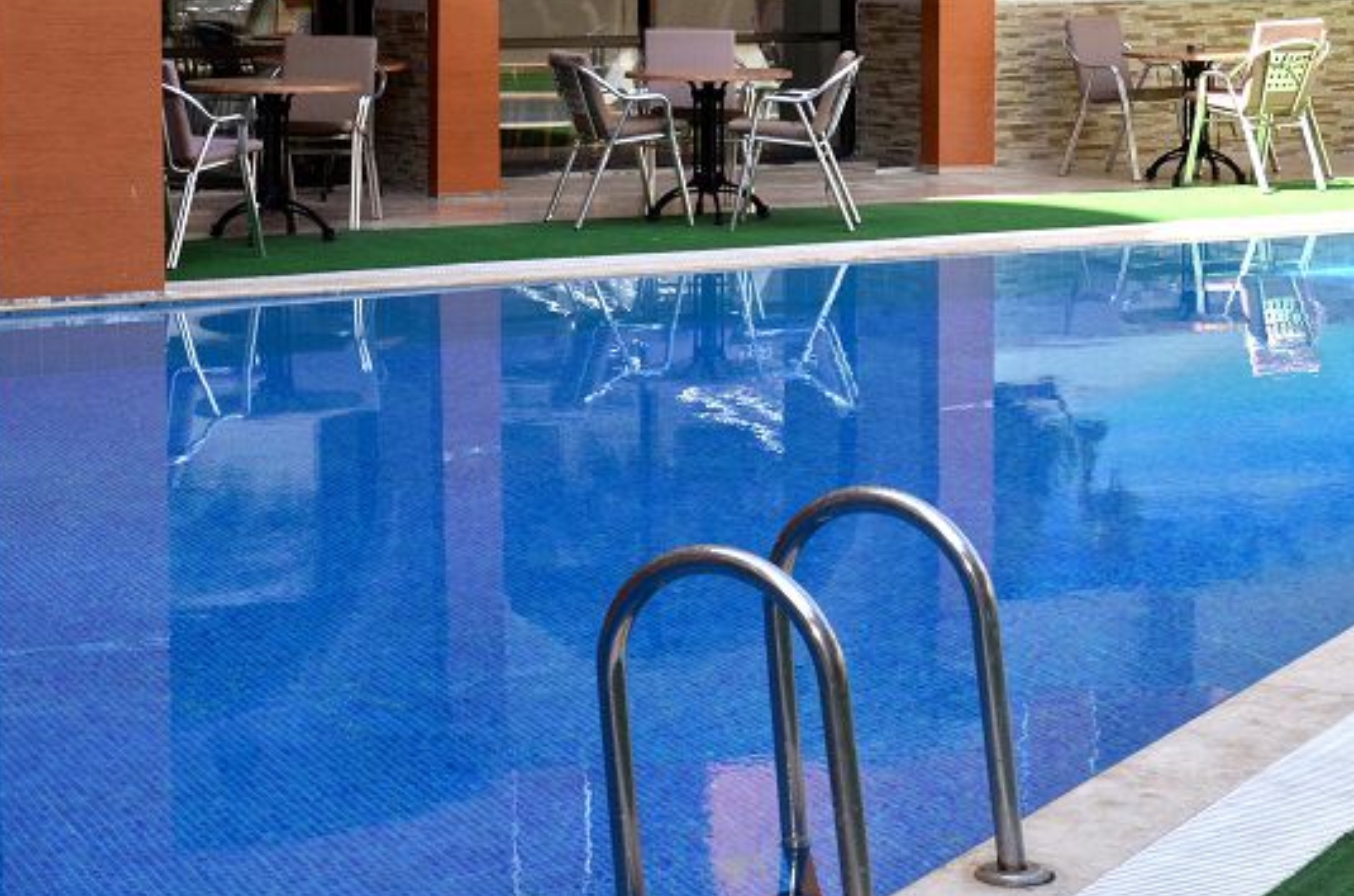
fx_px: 3262
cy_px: 121
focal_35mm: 87
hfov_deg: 23.4
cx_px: 683
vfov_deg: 15.5
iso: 250
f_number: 9
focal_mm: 31
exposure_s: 1/250
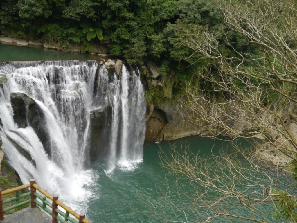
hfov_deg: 63.4
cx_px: 148
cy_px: 112
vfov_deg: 49.8
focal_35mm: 28
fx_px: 240
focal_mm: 14
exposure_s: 1/60
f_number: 3.5
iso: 160
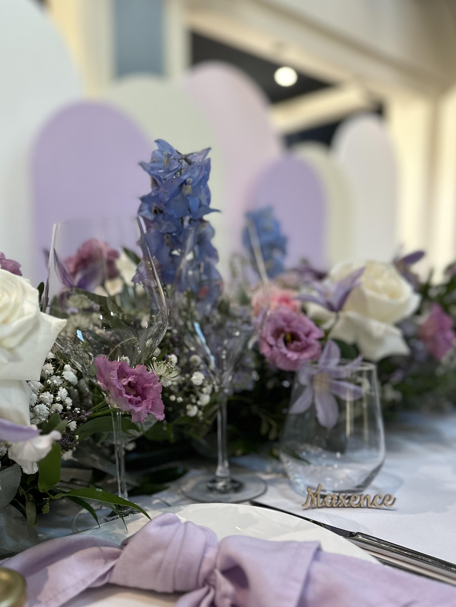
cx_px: 185
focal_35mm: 32
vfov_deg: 55.9
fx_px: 562
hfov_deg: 44.0
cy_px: 393
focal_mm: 6.86
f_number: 1.78
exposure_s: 1/60
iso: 250
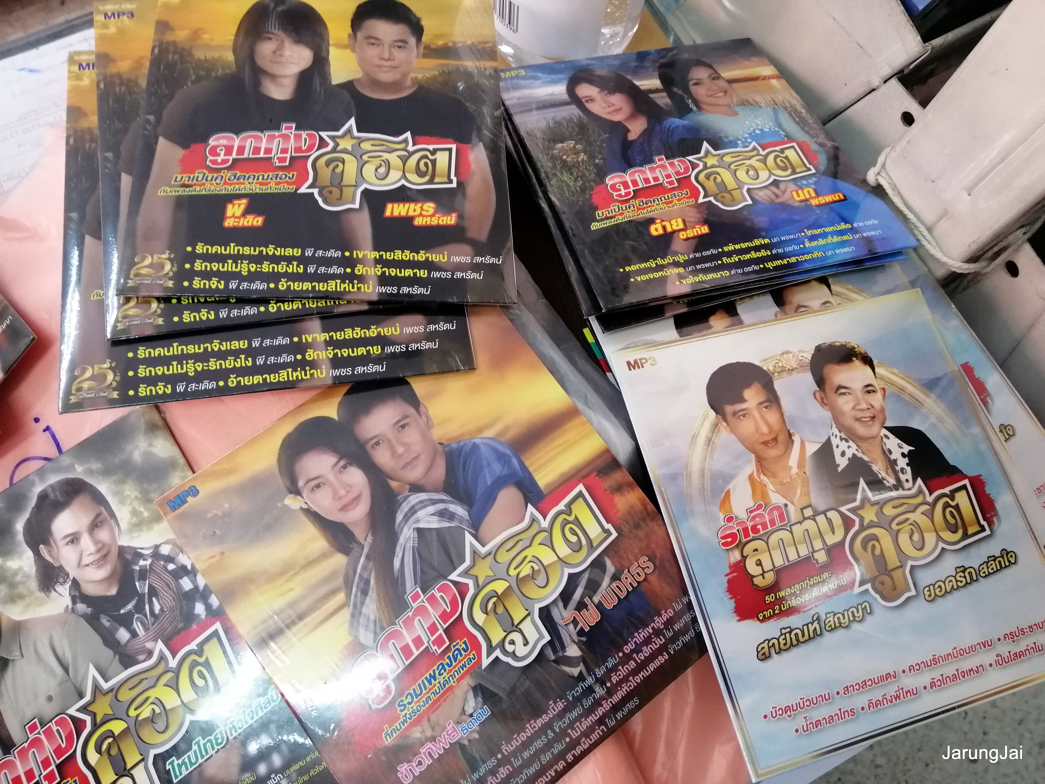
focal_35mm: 26
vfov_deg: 53.1
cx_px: 522
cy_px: 392
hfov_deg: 67.3
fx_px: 785
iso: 320
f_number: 2.2
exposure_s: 1/33.3
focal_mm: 3.81
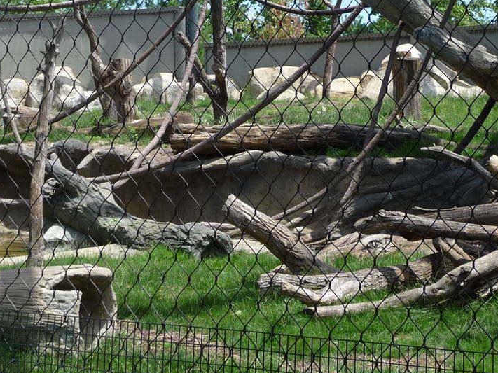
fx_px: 1036
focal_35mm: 72
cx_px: 228
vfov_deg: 20.1
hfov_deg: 27.0
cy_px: 48
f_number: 3.5
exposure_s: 1/500
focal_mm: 5.3
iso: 100
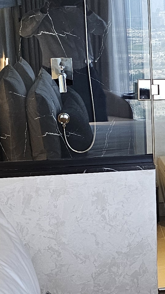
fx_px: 817
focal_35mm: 105
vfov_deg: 20.4
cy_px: 125
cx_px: 300
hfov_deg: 10.8
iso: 200
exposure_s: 1/120
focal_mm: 6.3
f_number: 1.7
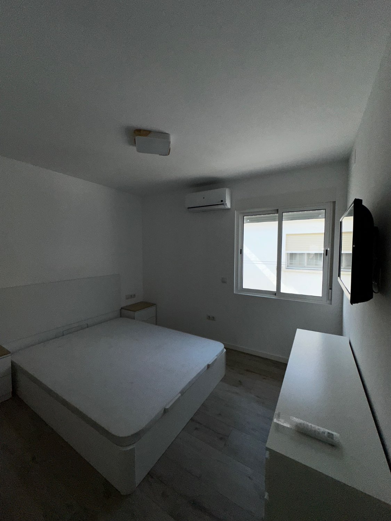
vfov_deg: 102.1
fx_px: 211
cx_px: 196
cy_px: 260
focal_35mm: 14
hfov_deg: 85.7
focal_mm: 2.22
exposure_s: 1/972
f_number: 2.2
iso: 32
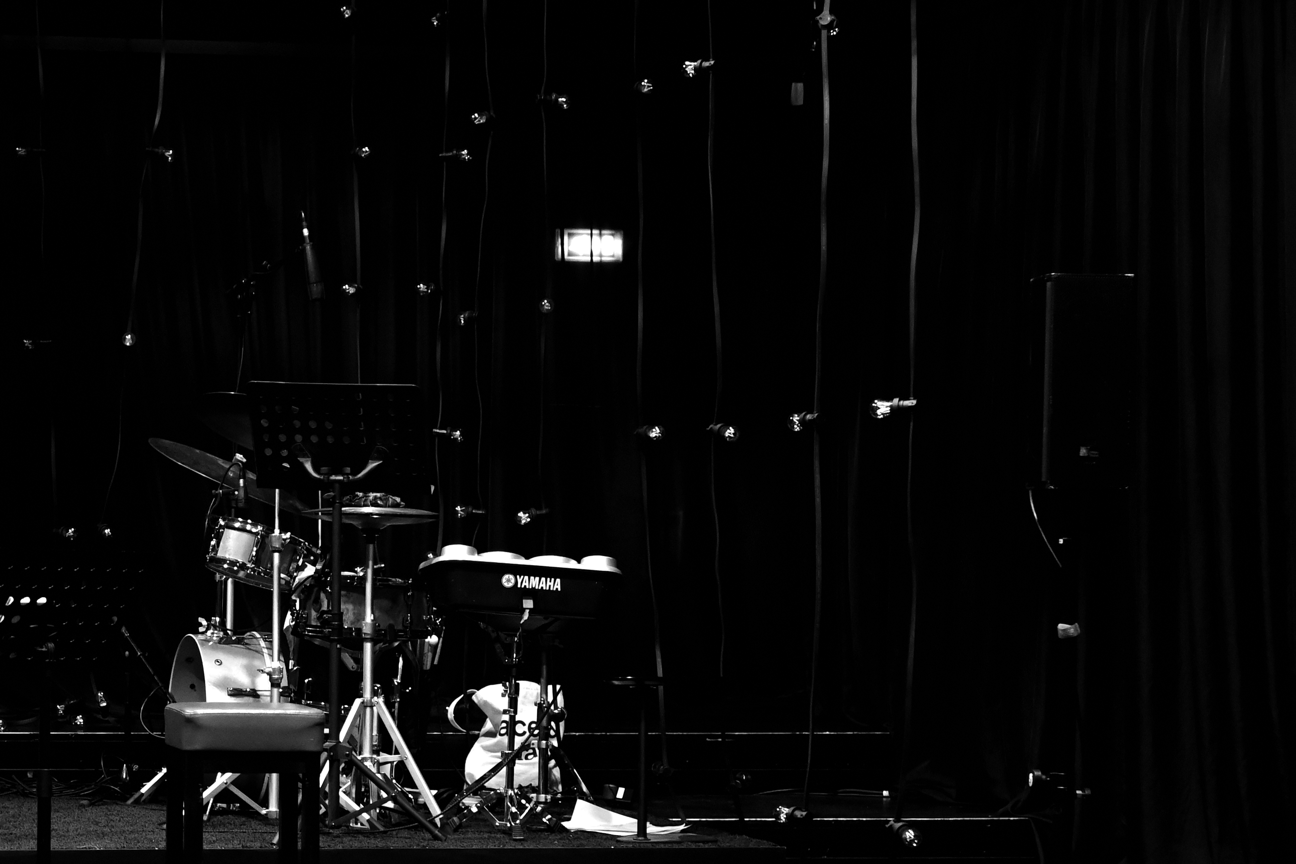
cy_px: 642
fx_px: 3240
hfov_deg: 21.6
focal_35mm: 90
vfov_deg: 15.1
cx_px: -81
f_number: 3.2
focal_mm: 28
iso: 800
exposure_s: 1/60
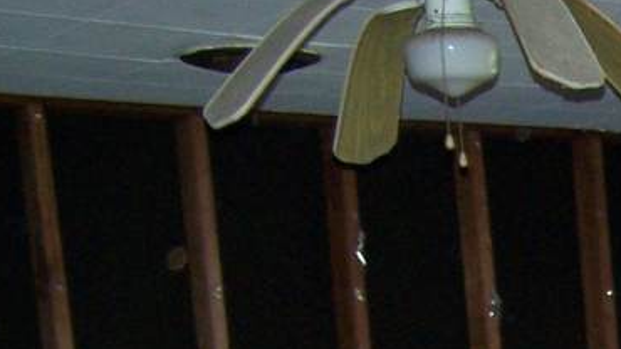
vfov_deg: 8.0
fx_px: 2354
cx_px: 1027
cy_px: 774
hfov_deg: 13.8
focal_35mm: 143
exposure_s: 1/60
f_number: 2.8
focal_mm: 6.3
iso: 160
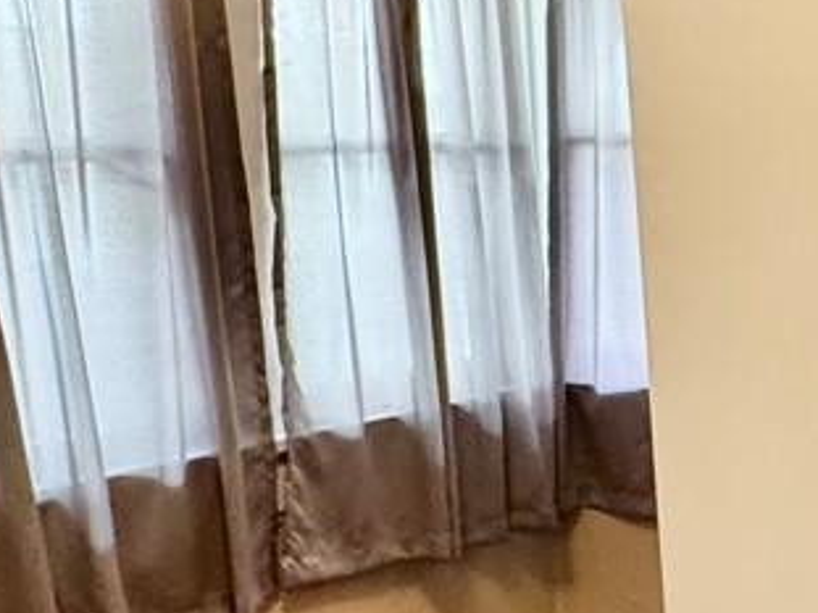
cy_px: 424
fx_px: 1701
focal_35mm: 72
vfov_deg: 20.3
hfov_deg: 24.6
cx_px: 973
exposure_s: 1/60
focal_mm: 2.22
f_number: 2.2
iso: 400
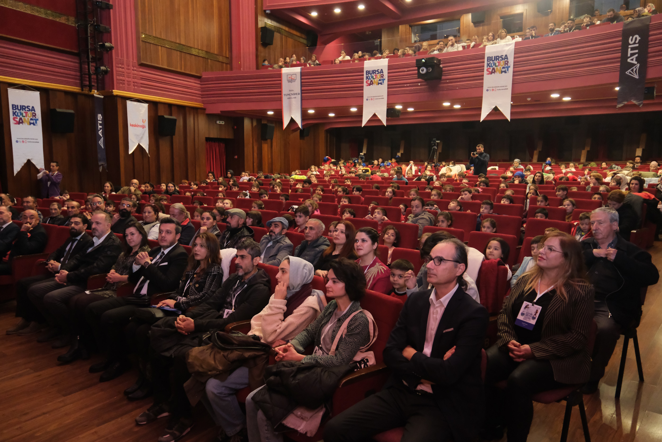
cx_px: 331
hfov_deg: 67.4
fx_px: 496
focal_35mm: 27
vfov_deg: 47.9
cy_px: 221
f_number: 4
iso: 5000
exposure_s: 1/125
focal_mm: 18
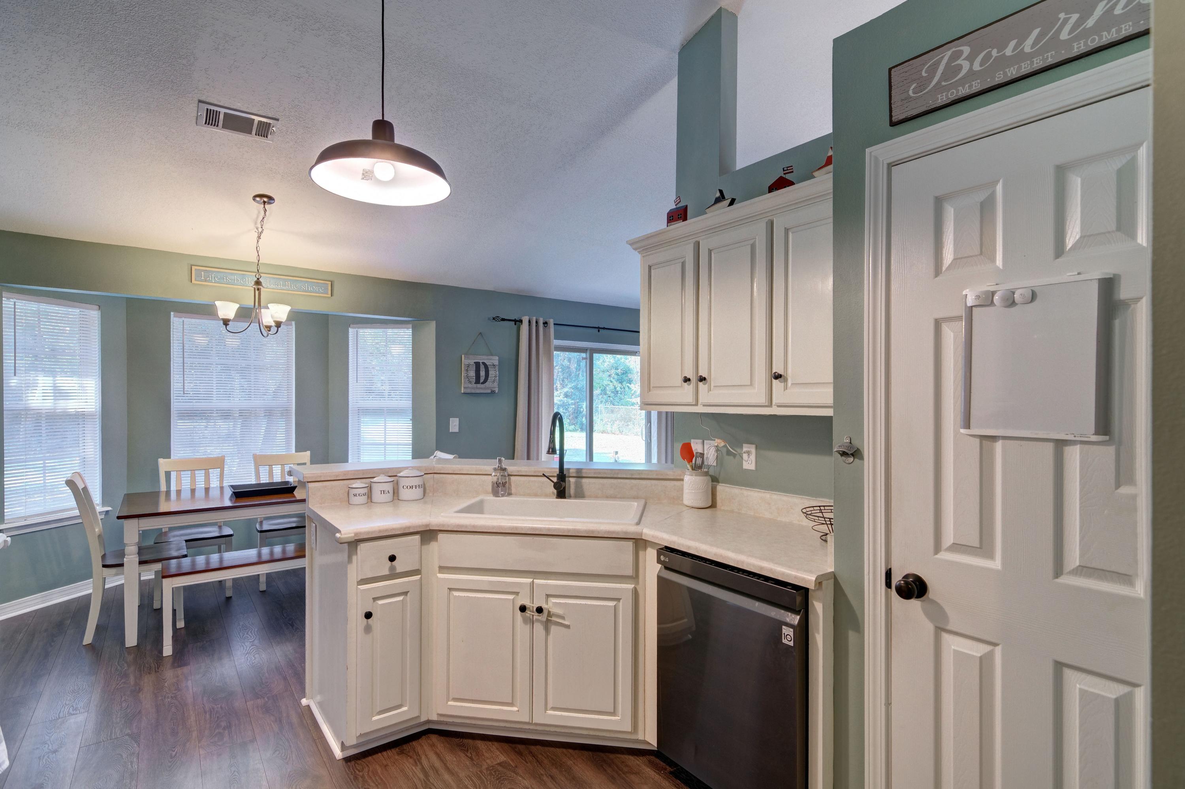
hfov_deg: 96.7
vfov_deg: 73.7
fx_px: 527
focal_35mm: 16
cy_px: 394
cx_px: 592
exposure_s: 1/30
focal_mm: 11
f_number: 7.1
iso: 400
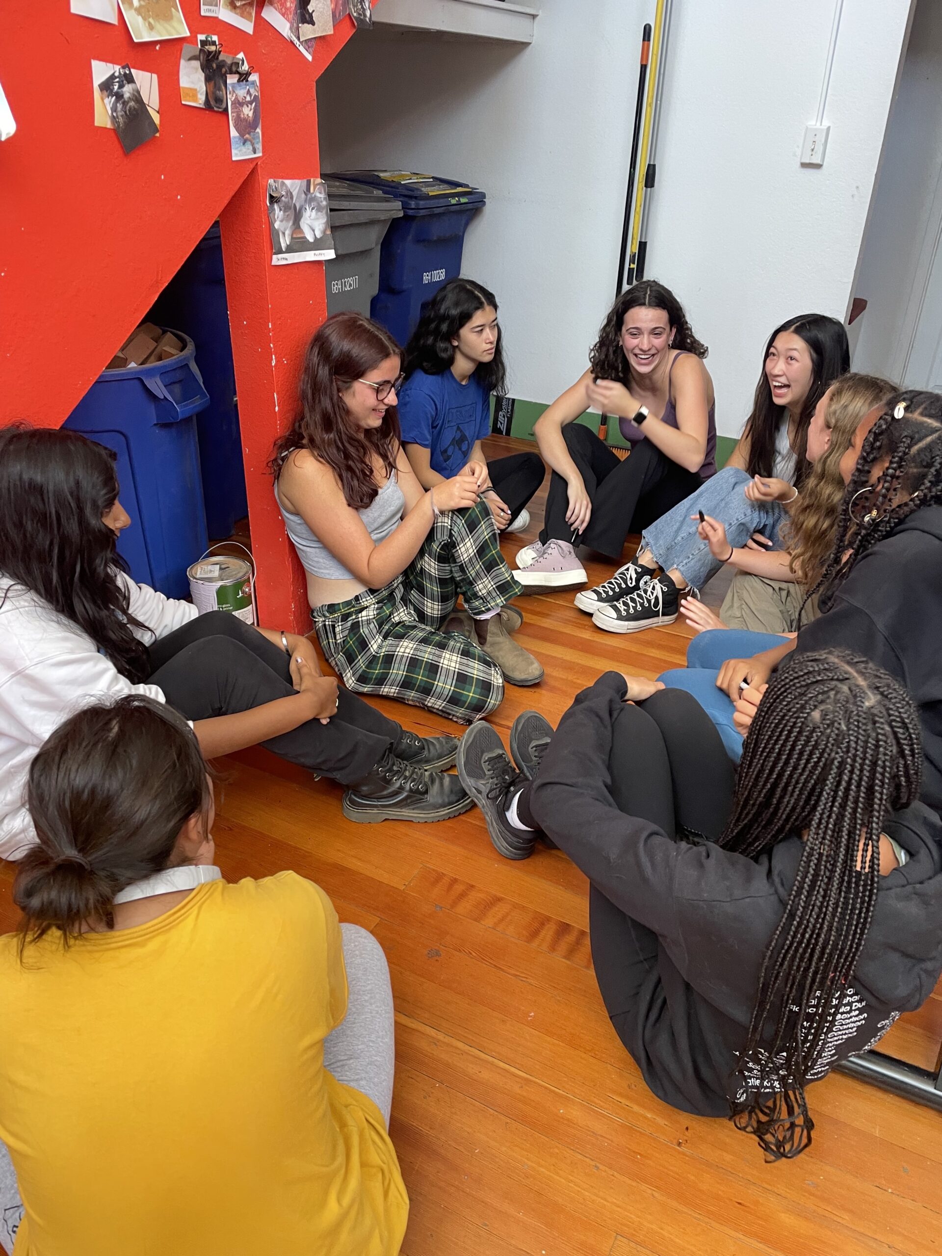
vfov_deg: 67.3
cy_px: 628
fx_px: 943
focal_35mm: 26
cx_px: 471
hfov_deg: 53.1
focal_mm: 4.2
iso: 125
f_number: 1.6
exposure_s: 1/65
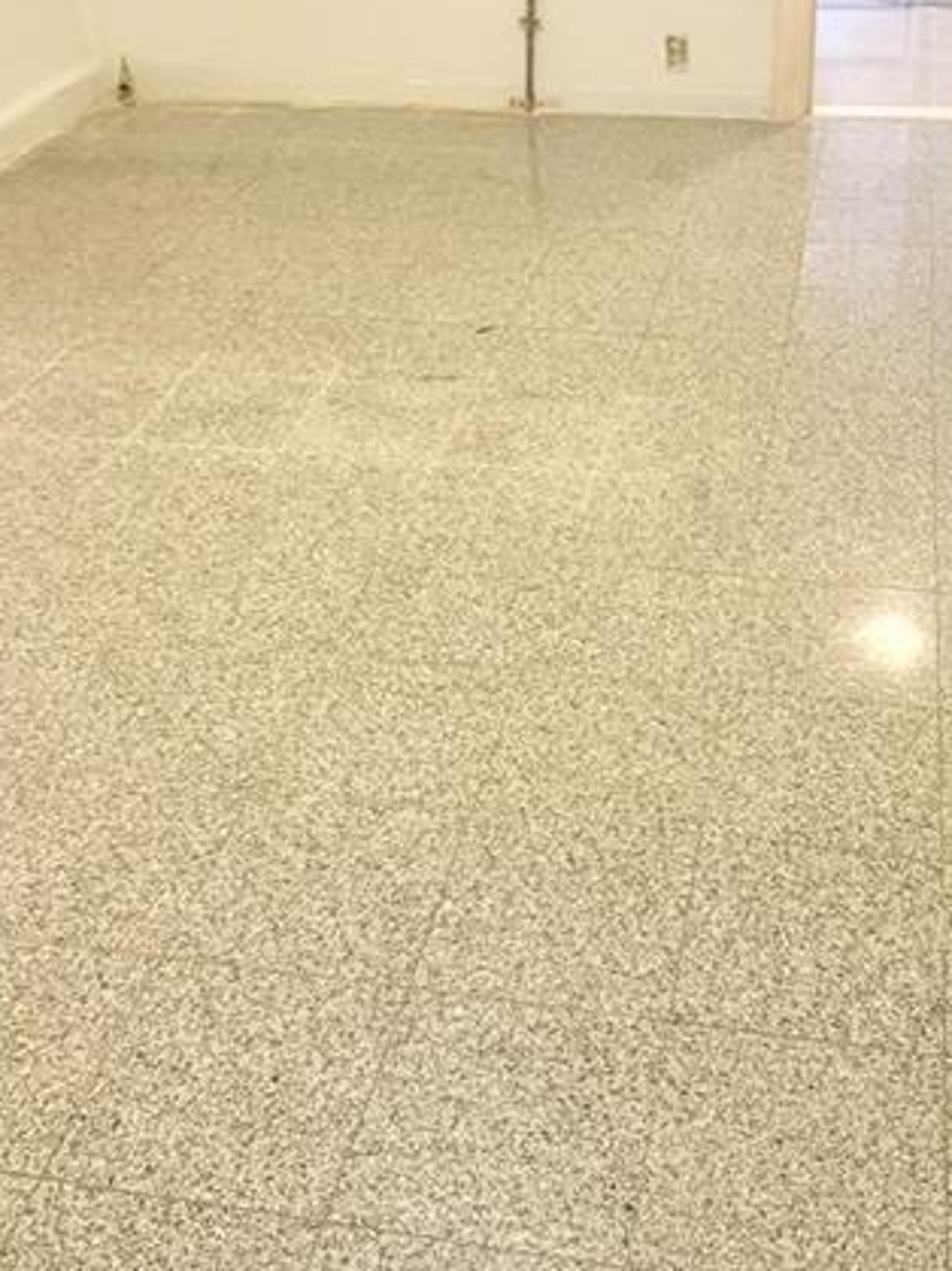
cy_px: 373
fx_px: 1614
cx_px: 597
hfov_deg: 32.7
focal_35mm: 44
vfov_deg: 42.1
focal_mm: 6.76
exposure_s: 1/60
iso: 500
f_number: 1.78
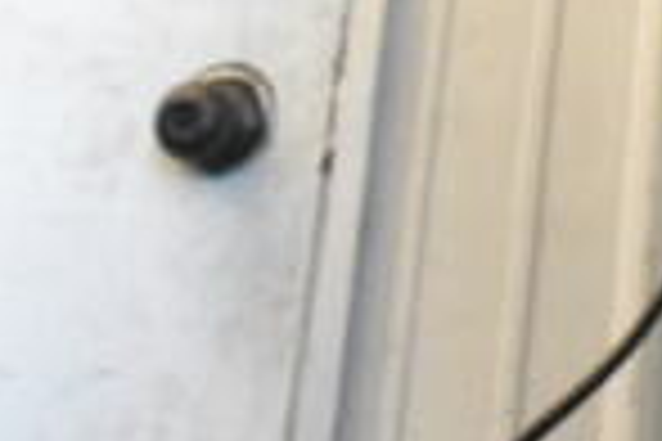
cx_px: 1076
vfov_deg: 11.3
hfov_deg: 16.2
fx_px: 2059
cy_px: -364
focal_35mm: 112
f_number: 8
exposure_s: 1/250
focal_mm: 18
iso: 6400
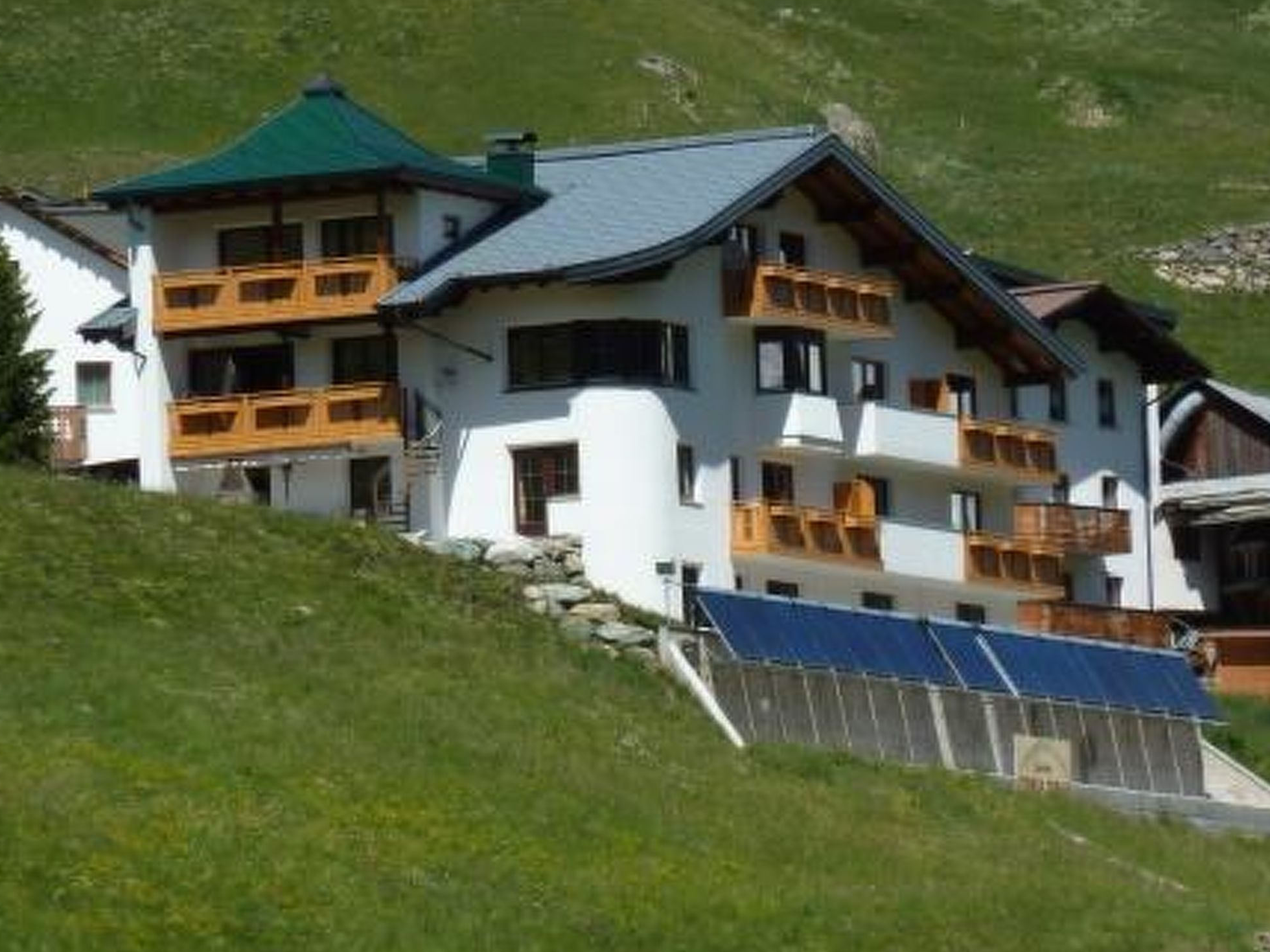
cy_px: 482
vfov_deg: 3.6
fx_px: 15299
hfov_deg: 4.8
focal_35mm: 417
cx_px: 614
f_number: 4.9
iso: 80
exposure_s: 1/400
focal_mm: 49.2
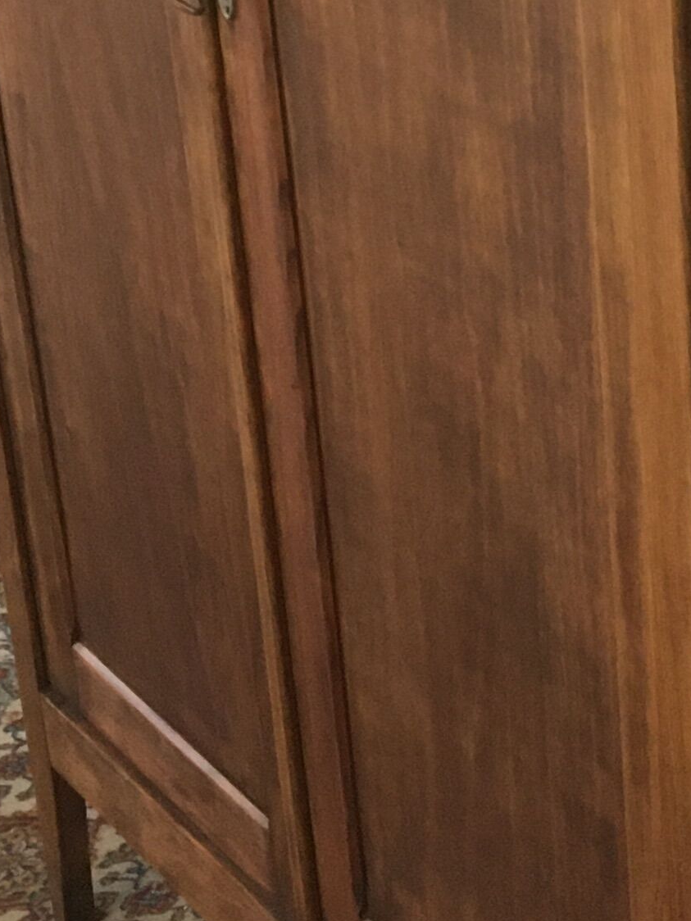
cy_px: -40
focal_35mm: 104
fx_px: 2768
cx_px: 1047
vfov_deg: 18.3
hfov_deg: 13.4
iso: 200
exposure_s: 1/33
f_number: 2.2
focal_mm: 4.15
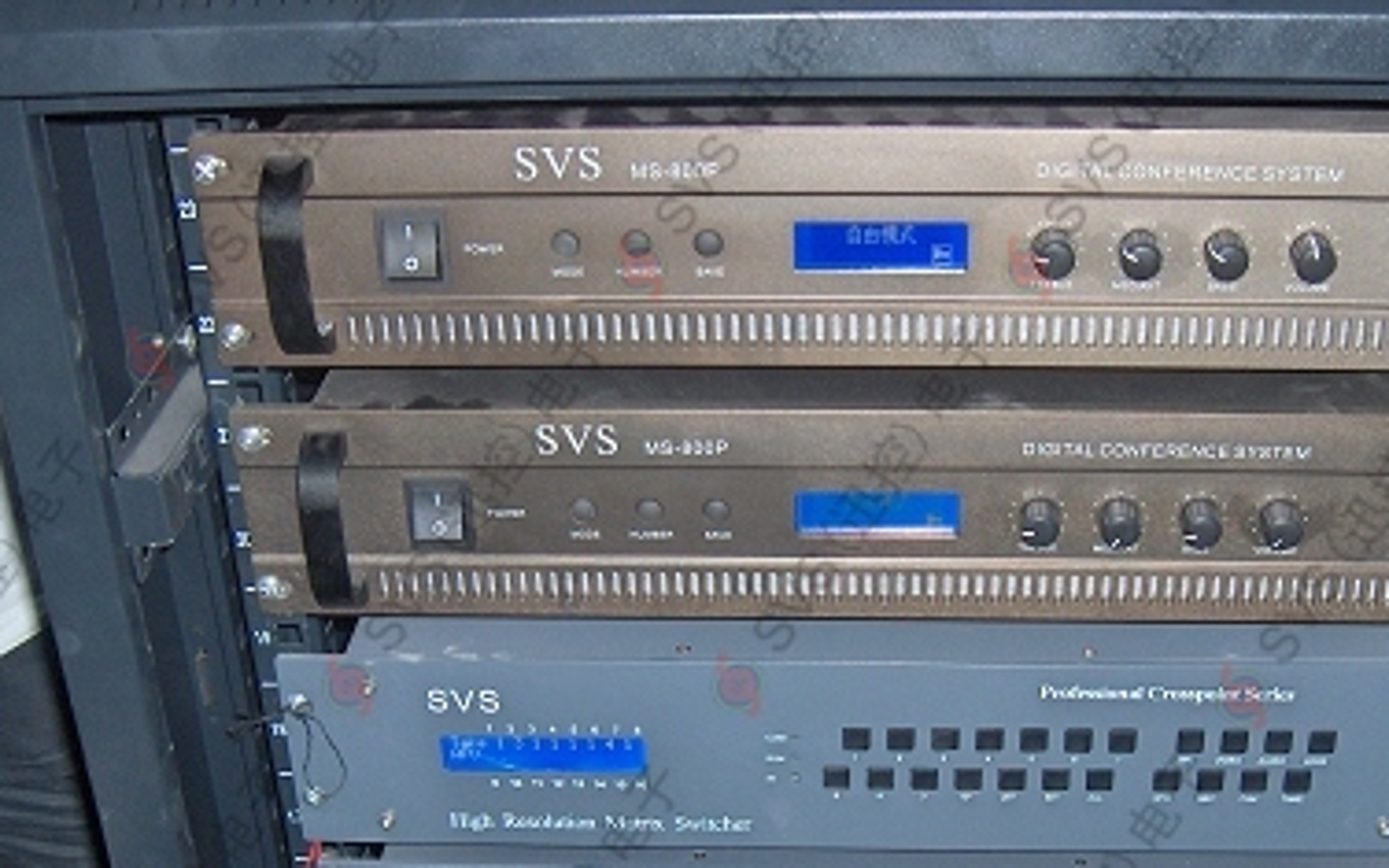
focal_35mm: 55
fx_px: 2082
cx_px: 824
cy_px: 669
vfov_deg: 23.3
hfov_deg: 36.8
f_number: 2.8
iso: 100
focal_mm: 8
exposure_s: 1/60
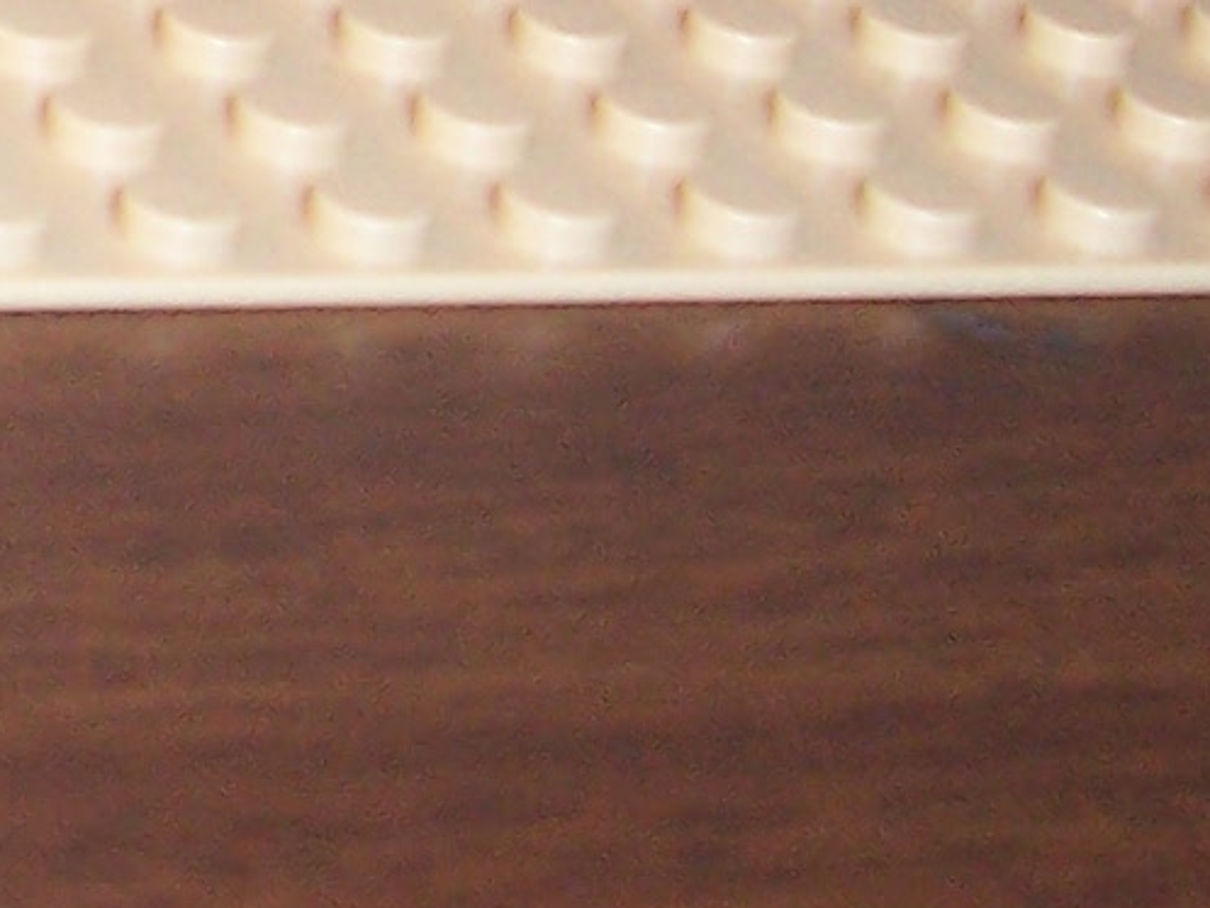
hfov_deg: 10.1
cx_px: -1531
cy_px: -623
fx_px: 6119
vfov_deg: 8.2
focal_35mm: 175
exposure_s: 1/60
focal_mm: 5.6
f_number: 2.7
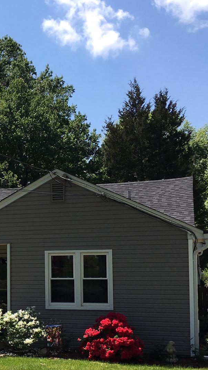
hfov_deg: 19.4
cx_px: -32
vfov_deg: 35.2
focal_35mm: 59
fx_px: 579
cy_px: 242
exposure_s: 1/1374
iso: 25
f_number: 2.2
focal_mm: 4.15
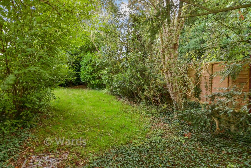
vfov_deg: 77.3
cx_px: 126
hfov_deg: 100.4
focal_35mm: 15
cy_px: 84
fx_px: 105
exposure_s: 1/8
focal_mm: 10
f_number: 8
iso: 160
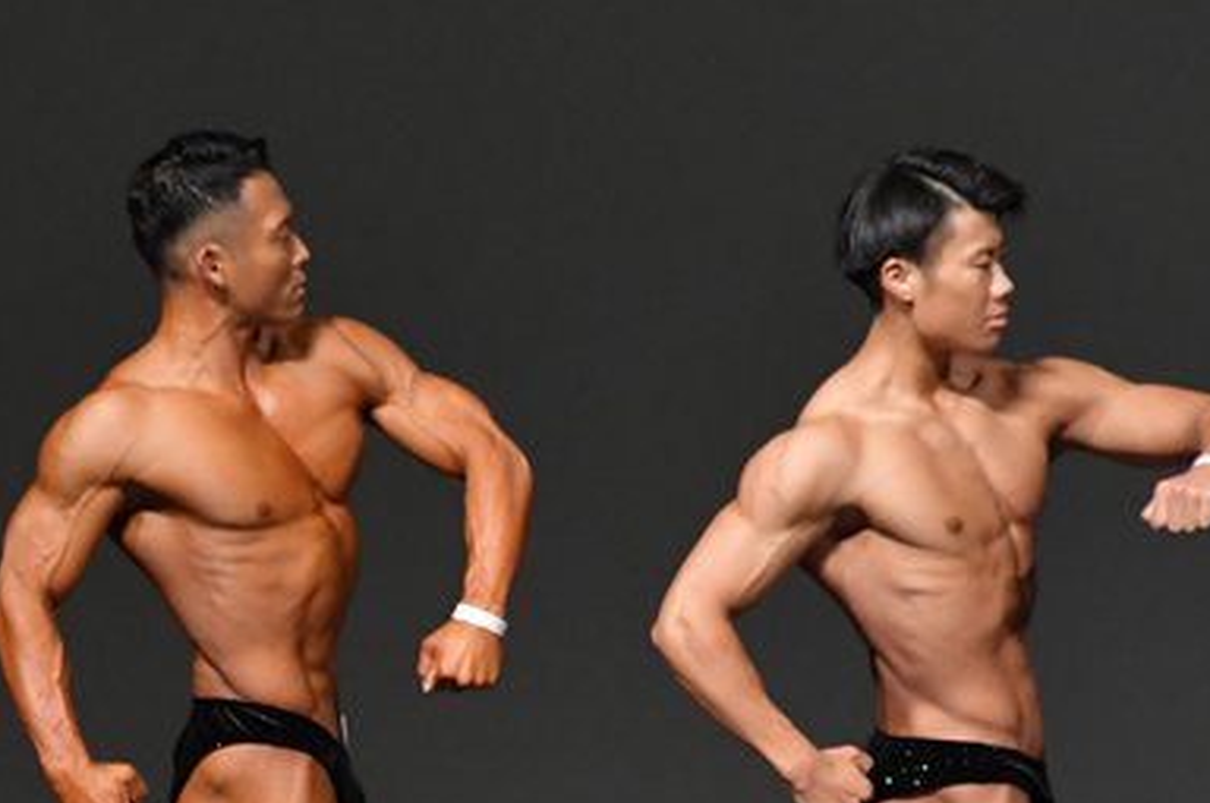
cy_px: 724
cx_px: 247
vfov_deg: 2.0
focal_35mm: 697
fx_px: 23397
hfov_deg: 3.0
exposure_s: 1/400
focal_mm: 230
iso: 4000
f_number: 5.6
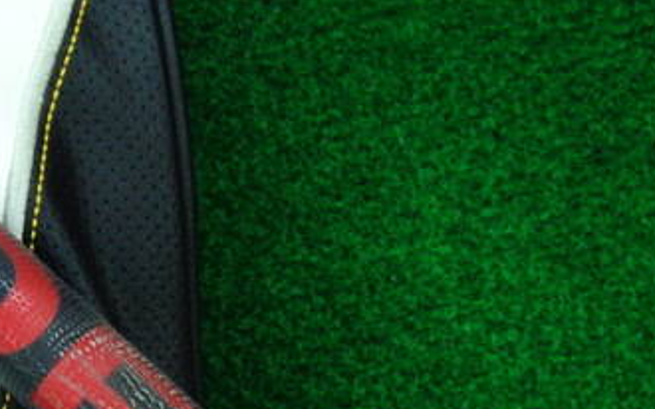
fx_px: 1356
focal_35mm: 76
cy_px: 312
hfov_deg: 26.2
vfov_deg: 17.0
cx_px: 64
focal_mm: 6.42
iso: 400
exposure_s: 1/60
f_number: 3.6
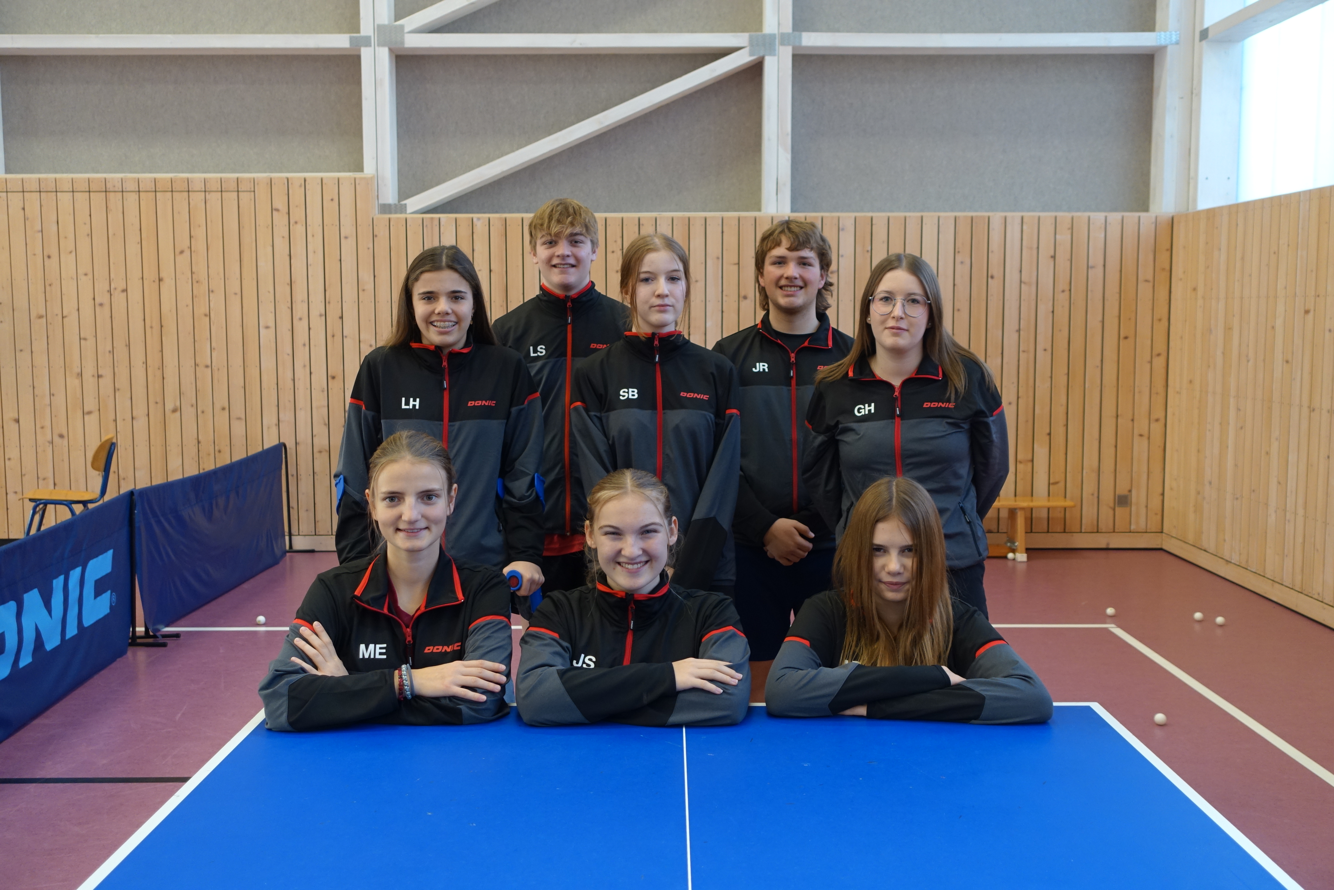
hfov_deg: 54.4
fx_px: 1297
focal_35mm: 35
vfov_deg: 37.9
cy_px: 445
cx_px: 667
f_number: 2.8
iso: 320
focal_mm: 12.99
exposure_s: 1/80
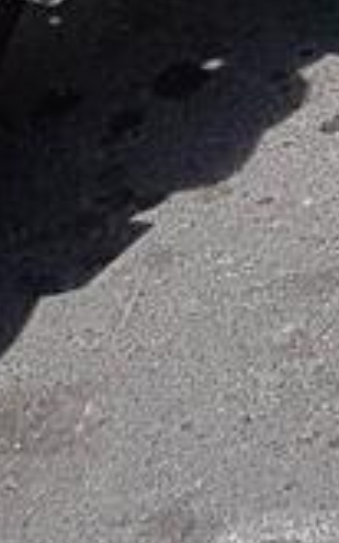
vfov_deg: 9.0
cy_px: -620
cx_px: 619
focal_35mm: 216
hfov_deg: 6.0
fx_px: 3196
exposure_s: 1/1632
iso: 40
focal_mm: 4.2
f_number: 1.7
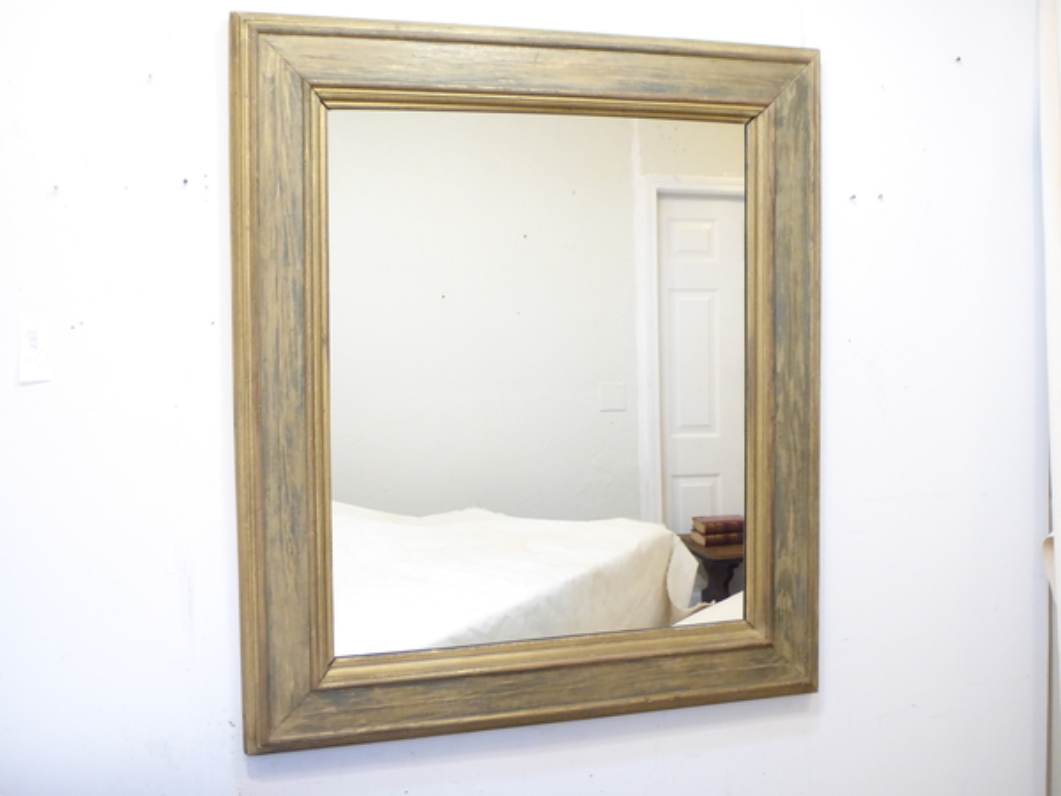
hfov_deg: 41.2
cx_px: 530
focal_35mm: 46
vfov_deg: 31.5
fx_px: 1410
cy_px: 398
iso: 400
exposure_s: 1/13
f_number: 3.9
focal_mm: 7.8
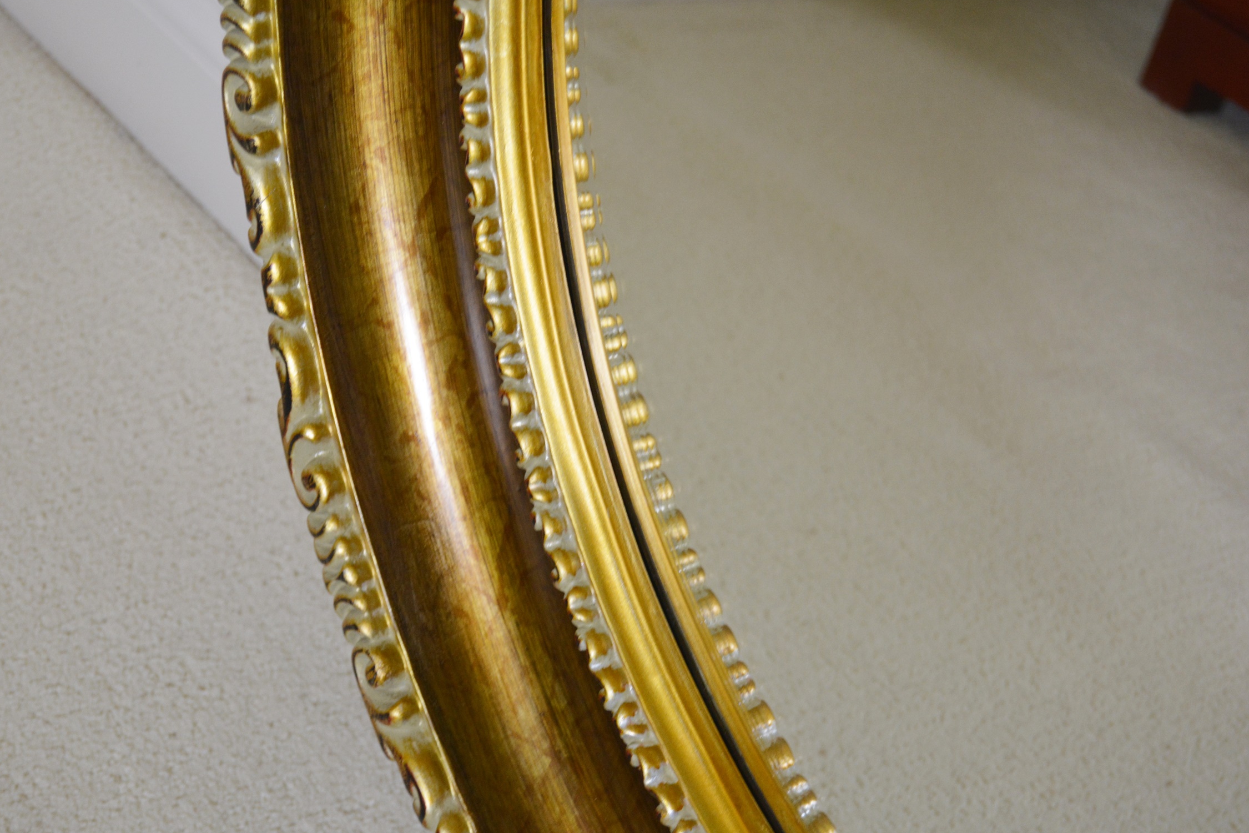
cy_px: 428
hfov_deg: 25.3
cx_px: 556
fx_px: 2775
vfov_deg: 17.1
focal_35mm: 80
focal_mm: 48
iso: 800
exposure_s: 1/60
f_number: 5.3
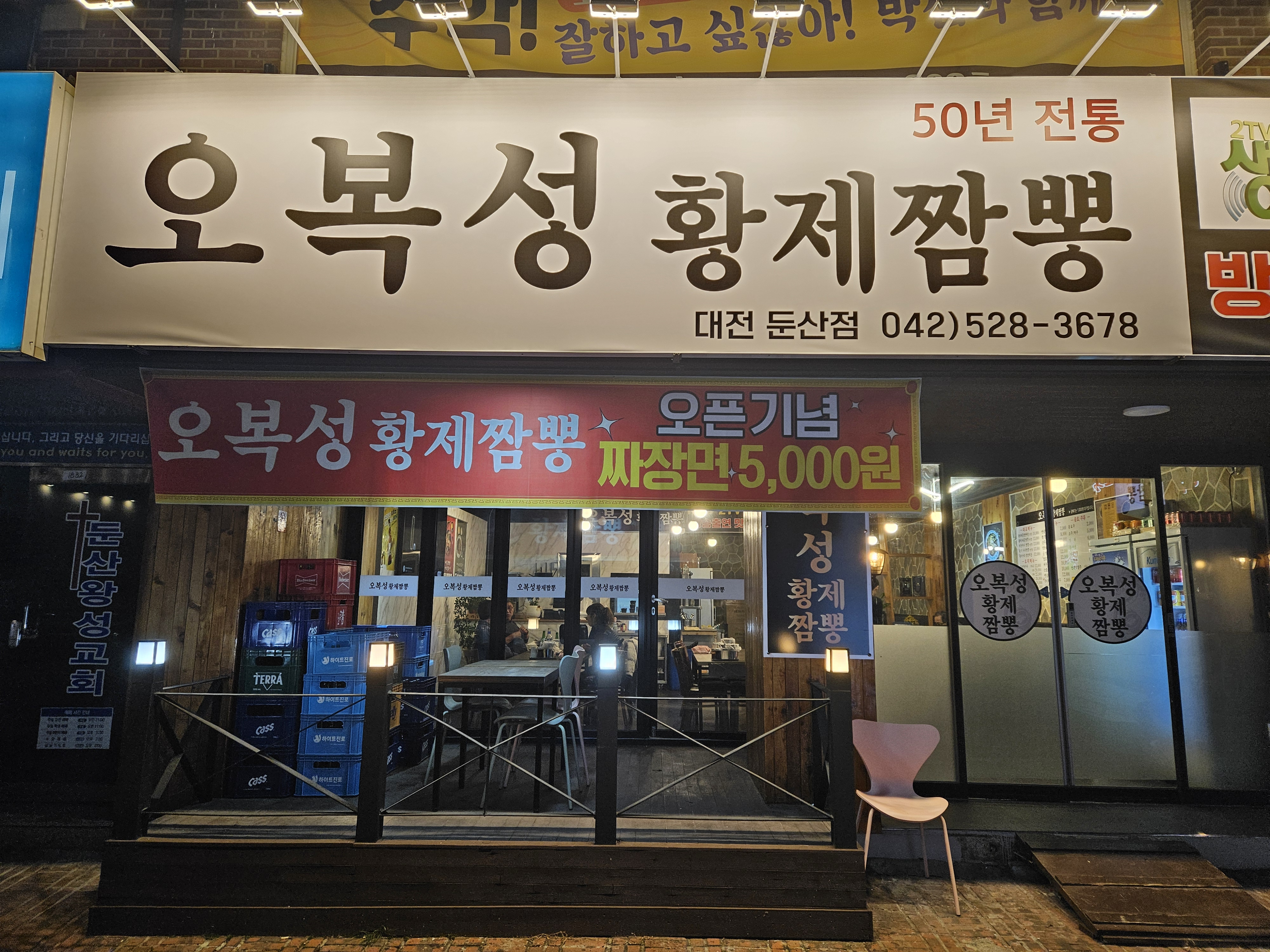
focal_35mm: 23
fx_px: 844
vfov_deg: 58.9
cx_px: 635
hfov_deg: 73.9
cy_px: 476
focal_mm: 5.4
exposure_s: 1/120
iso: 100
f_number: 1.8
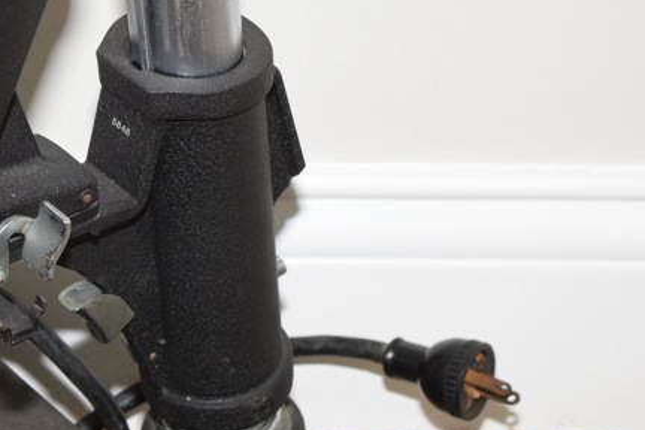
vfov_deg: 7.2
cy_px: 40
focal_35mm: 191
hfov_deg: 10.7
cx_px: 90
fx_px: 3425
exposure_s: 1/60
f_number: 5.6
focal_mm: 55
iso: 1250
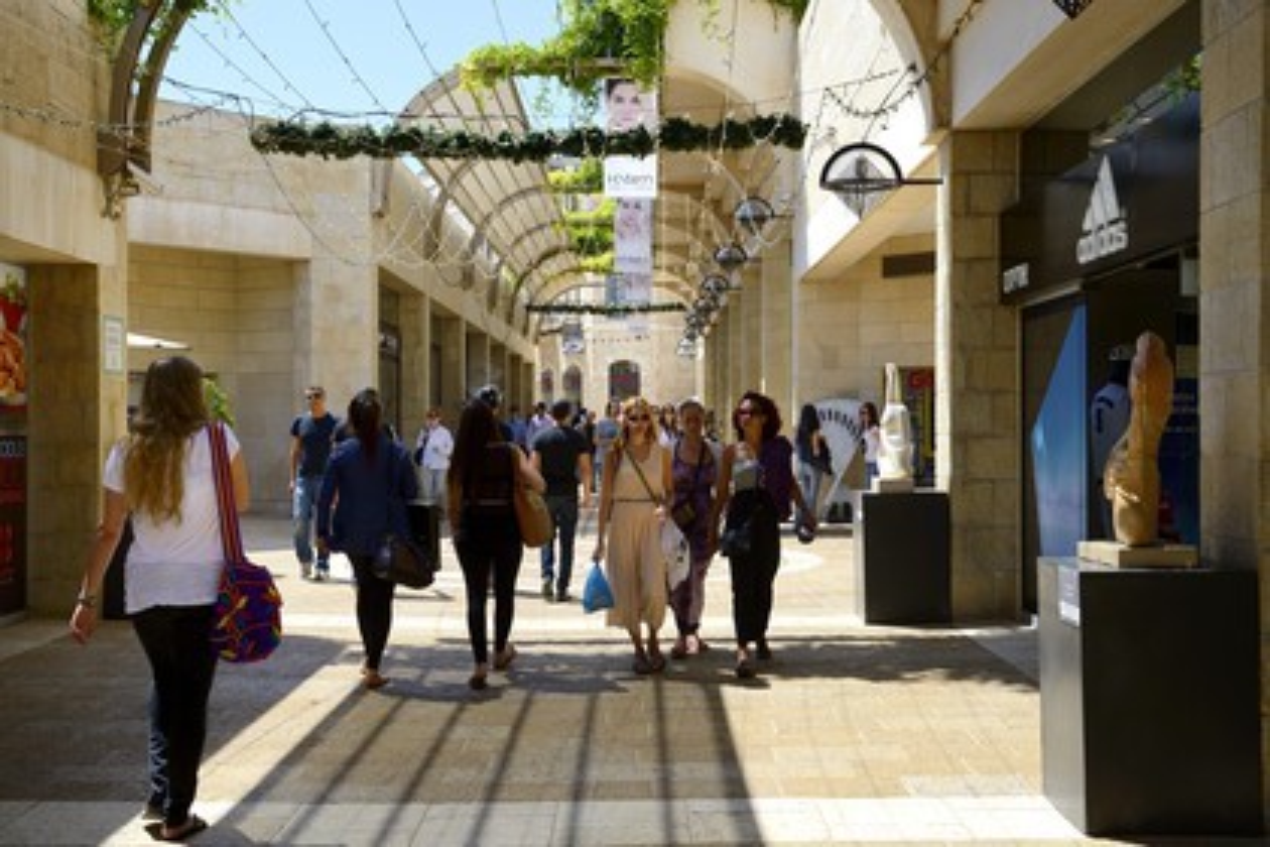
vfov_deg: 31.9
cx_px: 635
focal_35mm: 42
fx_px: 1482
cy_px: 424
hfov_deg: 46.4
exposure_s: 1/250
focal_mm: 42
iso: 200
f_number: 9
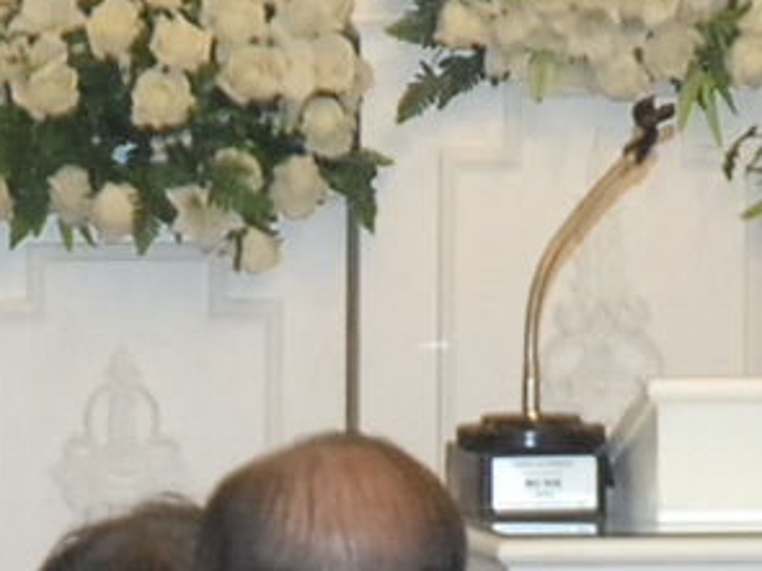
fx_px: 11508
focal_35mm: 523
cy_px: 685
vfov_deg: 2.8
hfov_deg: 3.8
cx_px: -470
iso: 800
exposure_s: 1/60
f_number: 6.7
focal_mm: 50
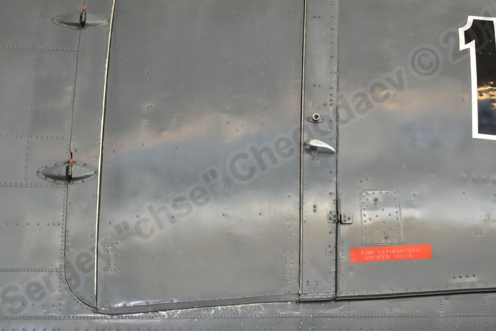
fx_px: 2066
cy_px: 156
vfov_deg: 9.1
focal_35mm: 150
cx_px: 264
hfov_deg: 13.7
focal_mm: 80
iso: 800
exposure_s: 1/60
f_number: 4.5
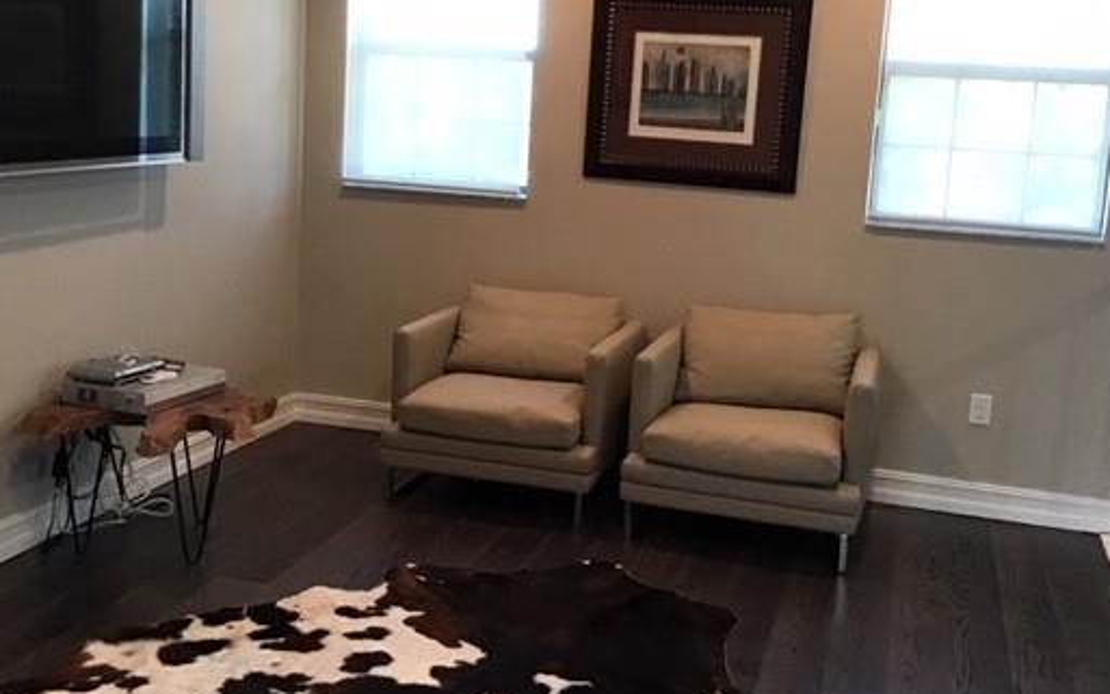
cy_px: 257
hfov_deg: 48.2
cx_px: 537
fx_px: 1241
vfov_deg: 31.1
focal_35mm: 41
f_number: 2.4
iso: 160
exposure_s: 1/30
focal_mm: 3.3
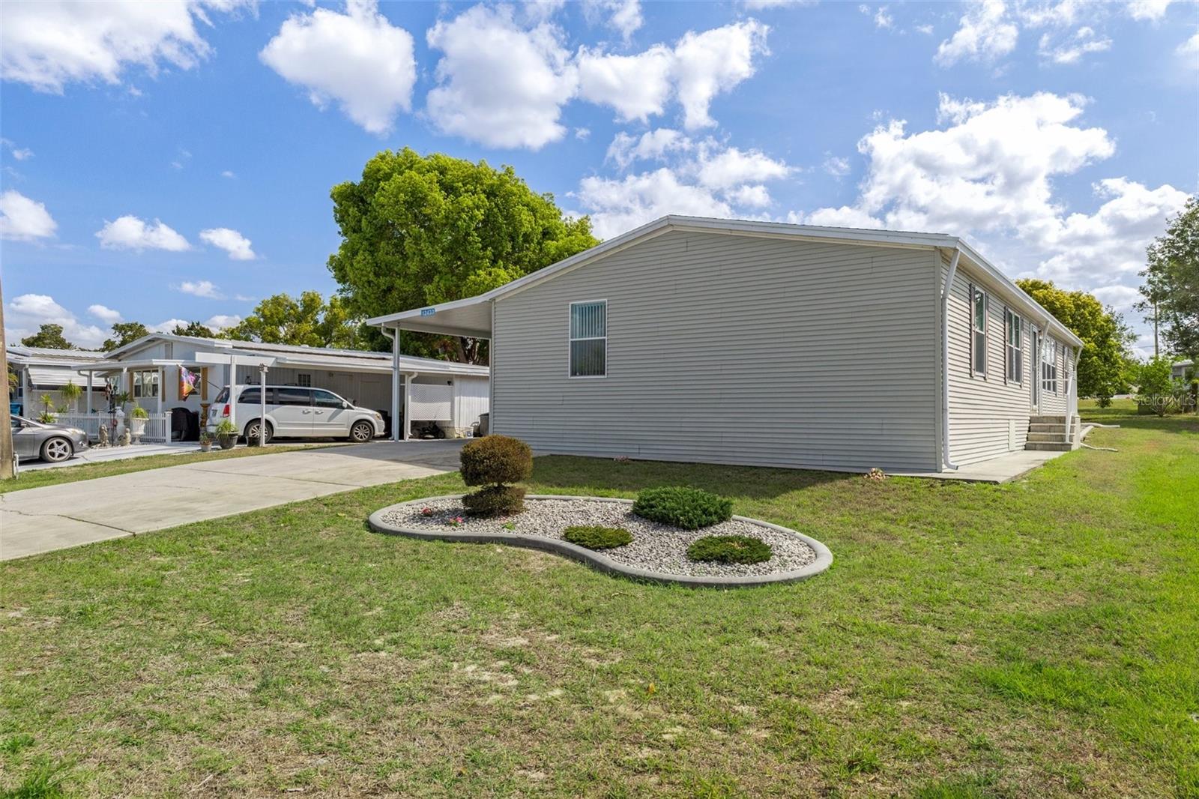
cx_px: 600
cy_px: 400
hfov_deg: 77.3
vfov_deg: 56.1
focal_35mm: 22
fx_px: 749
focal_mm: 15
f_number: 8
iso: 320
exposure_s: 1/500
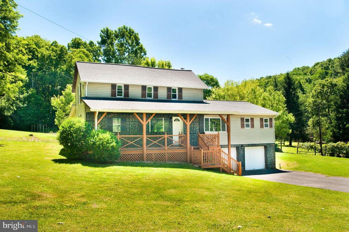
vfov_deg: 41.1
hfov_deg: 58.7
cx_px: 174
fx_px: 310
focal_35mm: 32
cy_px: 116
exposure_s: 1/250
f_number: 14
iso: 320
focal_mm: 32
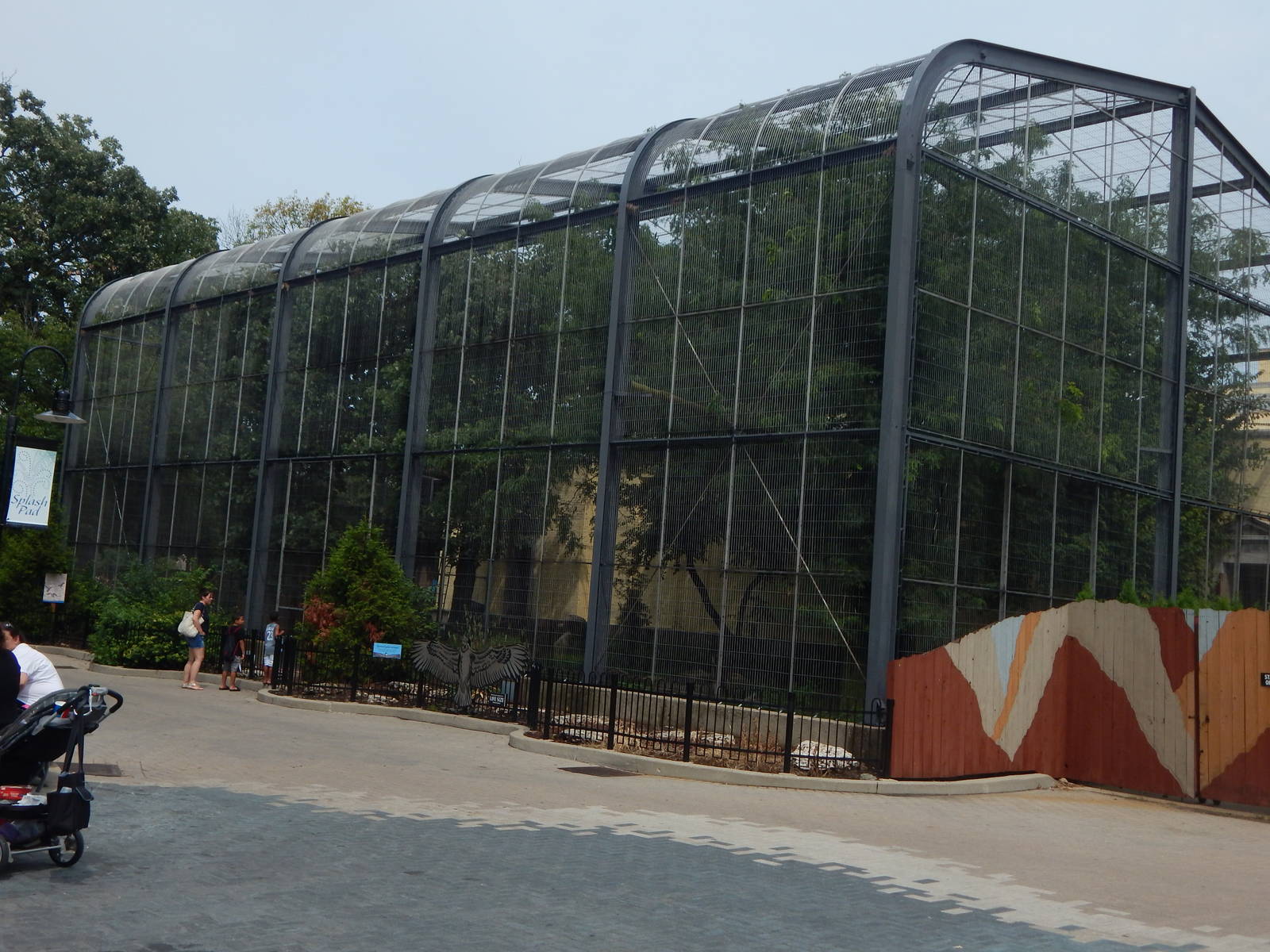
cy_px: 476
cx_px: 635
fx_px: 1394
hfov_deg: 49.0
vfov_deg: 37.7
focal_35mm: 38
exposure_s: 1/500
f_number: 6.9
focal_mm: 6.8
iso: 125
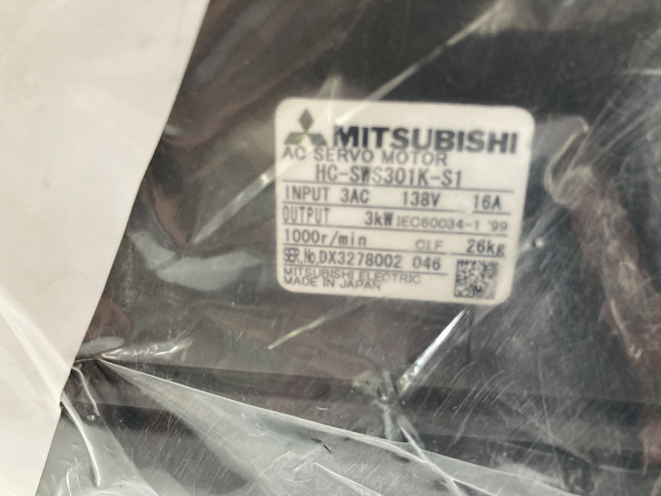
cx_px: 330
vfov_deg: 49.7
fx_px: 535
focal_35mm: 28
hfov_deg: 63.4
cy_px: 248
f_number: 1.8
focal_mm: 3.99
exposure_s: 1/60
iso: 200
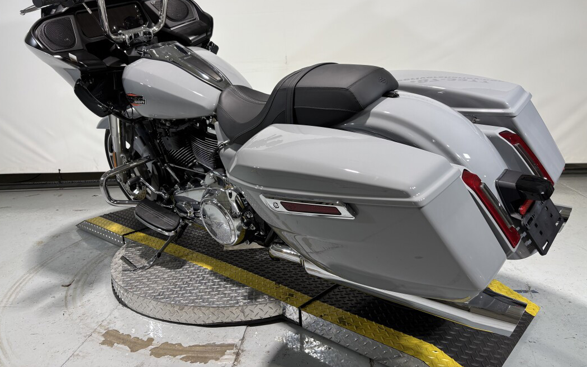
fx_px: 448
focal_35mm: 28
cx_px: 290
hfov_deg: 66.5
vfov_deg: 44.3
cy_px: 145
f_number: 1.6
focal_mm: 5.96
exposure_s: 1/120
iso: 40
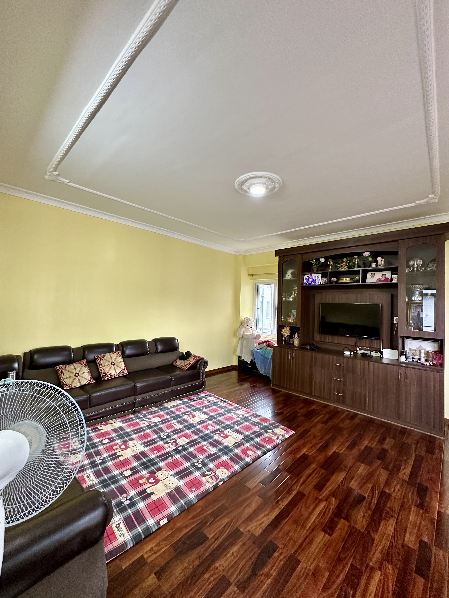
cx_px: 224
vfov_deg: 102.1
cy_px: 299
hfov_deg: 85.7
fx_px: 242
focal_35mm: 14
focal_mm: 2.22
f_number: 2.2
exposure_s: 1/95
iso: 320
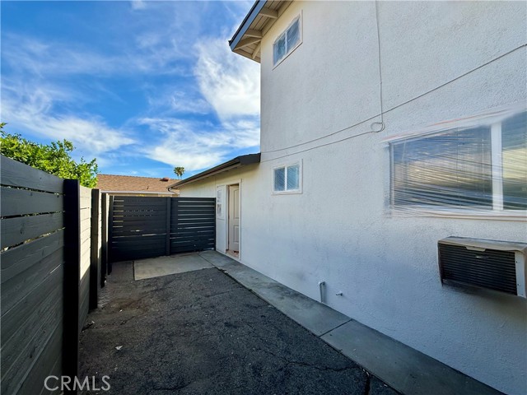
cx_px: 264
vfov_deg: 85.7
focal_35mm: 14
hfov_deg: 102.1
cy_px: 198
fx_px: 213
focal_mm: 2.22
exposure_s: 1/1145
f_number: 2.2
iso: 64
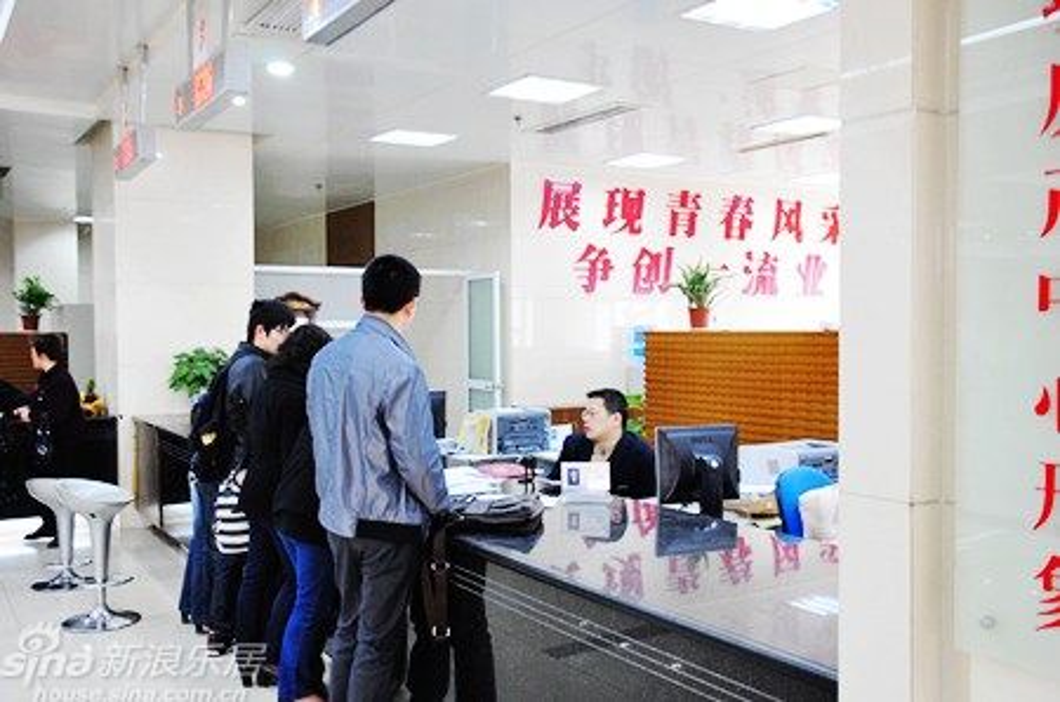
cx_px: 530
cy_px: 351
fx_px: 1058
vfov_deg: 36.7
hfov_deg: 53.2
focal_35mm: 36
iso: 500
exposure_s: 1/13
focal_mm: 24
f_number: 6.3
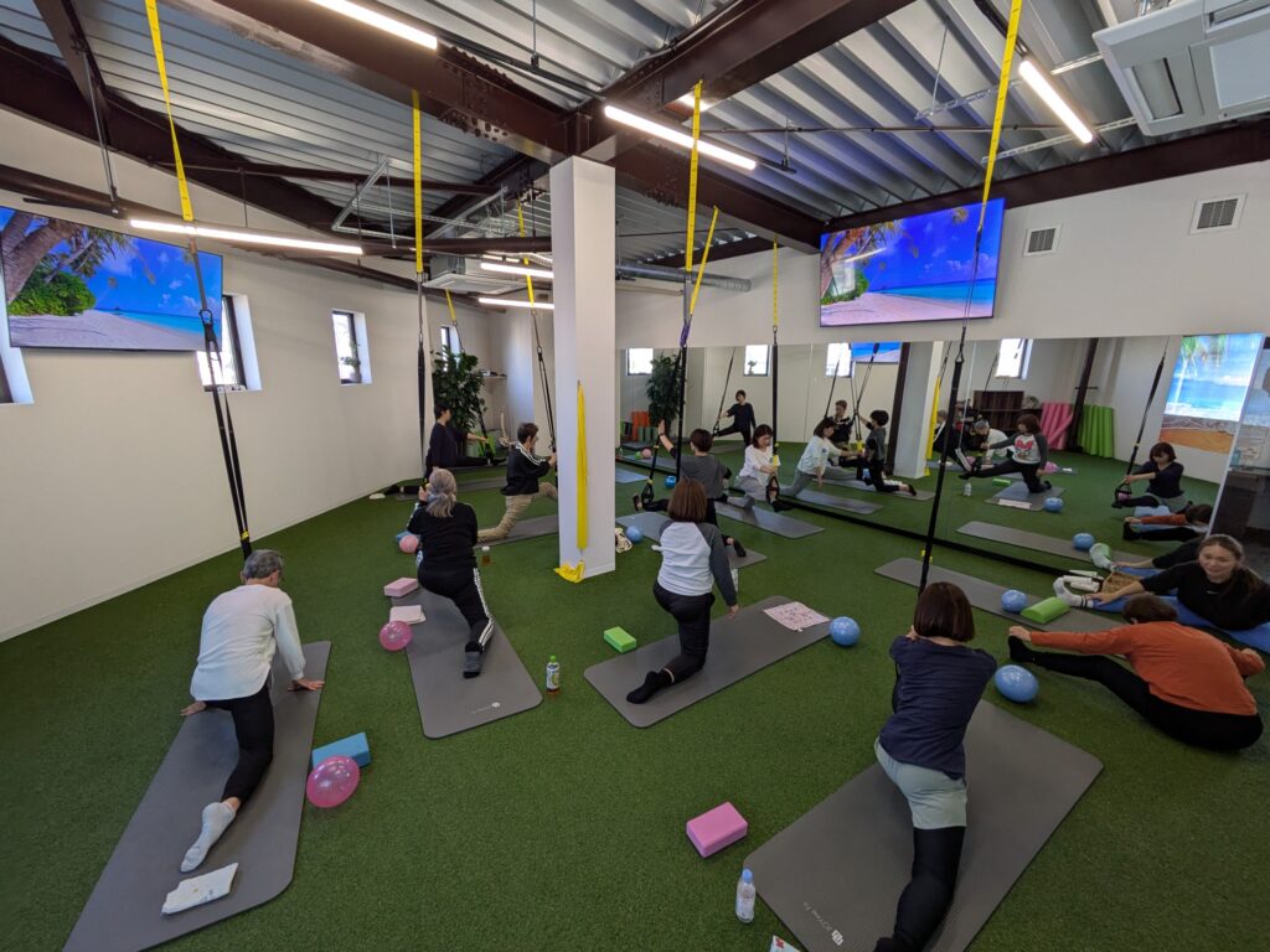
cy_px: 476
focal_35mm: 14
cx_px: 635
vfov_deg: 85.7
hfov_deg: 102.1
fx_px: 514
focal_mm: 1.83
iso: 80
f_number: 2.2
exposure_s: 1/60
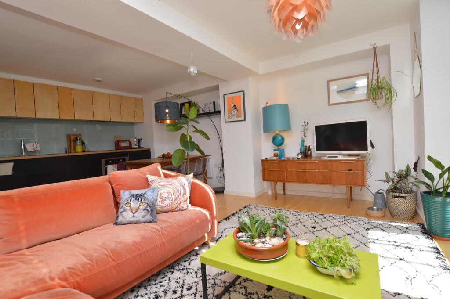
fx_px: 206
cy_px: 150
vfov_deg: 72.0
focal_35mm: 16
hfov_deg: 95.0
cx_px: 225
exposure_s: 1/125
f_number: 5.6
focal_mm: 11
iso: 400
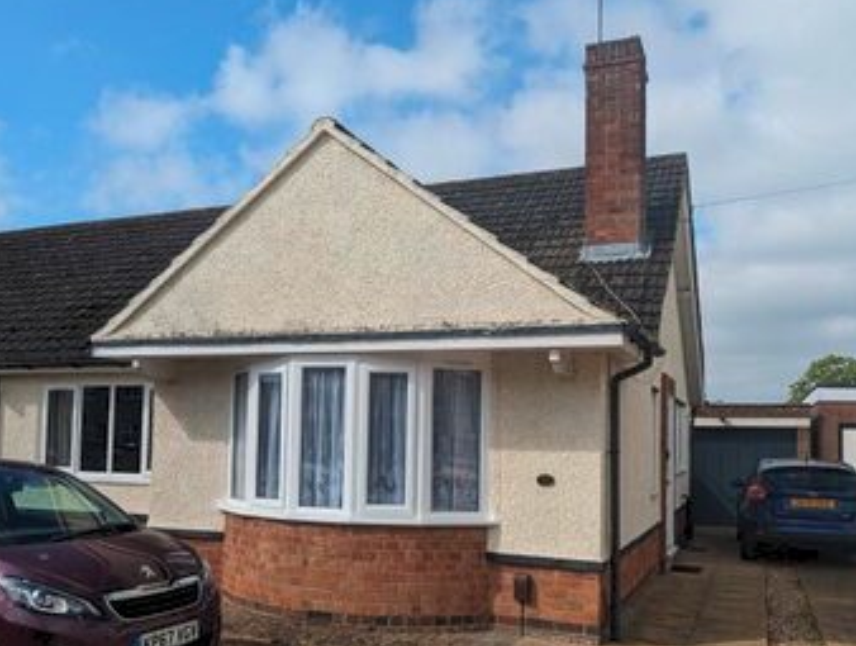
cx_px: 384
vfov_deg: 42.9
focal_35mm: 33
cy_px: 389
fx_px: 818
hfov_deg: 55.1
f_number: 2.2
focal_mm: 2.35
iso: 51
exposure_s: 1/1799
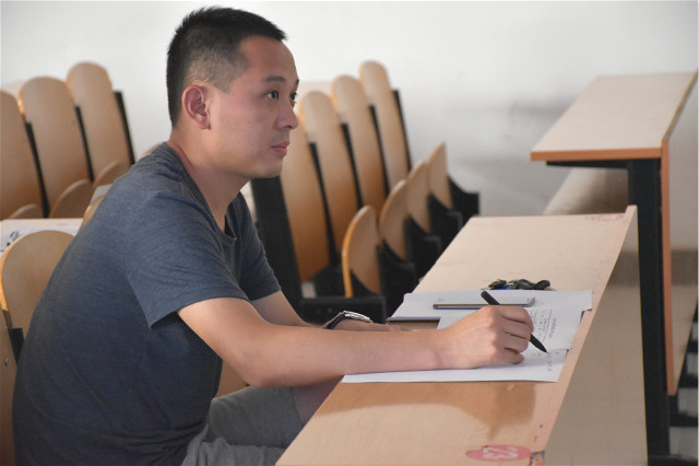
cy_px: 233
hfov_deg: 15.2
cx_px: 350
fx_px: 2620
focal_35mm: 135
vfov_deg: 10.1
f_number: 5.3
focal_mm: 90
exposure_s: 1/60
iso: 3600
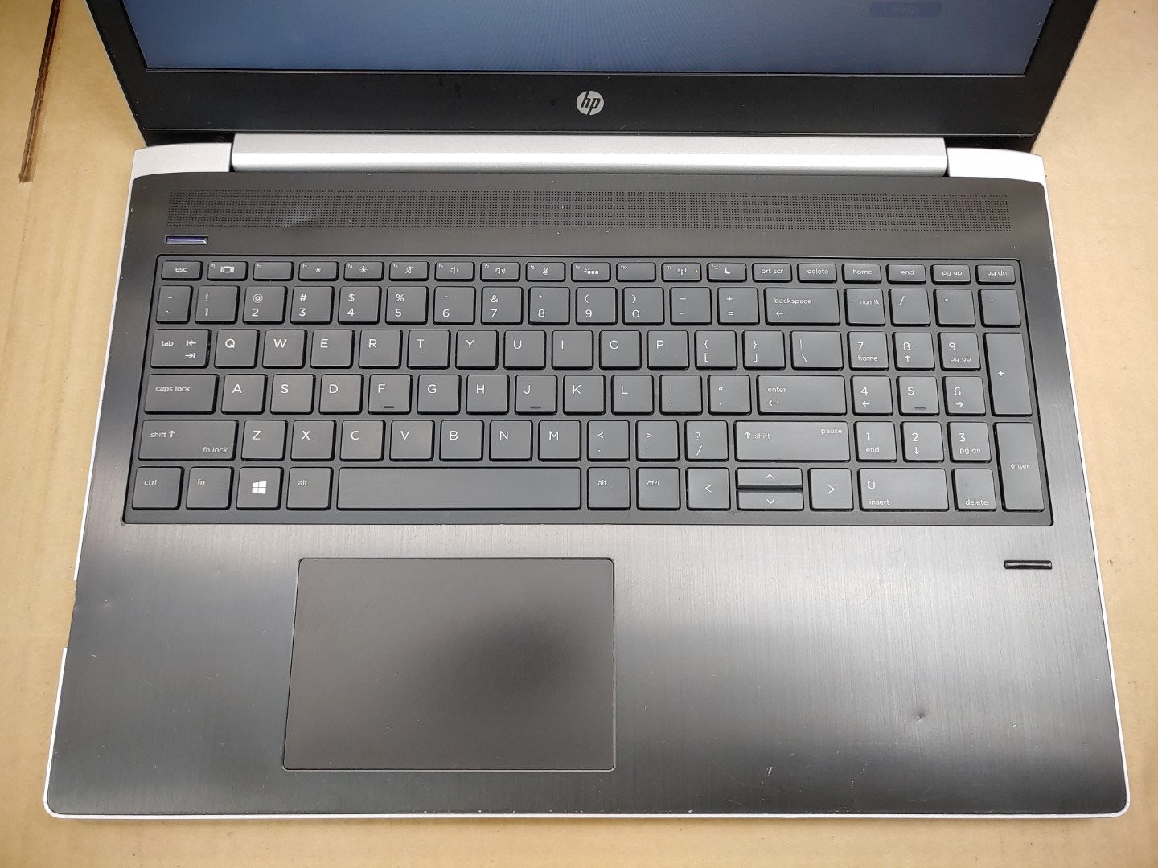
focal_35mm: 26
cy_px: 434
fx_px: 870
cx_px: 579
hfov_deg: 67.3
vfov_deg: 53.1
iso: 50
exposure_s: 1/120
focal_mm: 4.36
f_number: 1.8
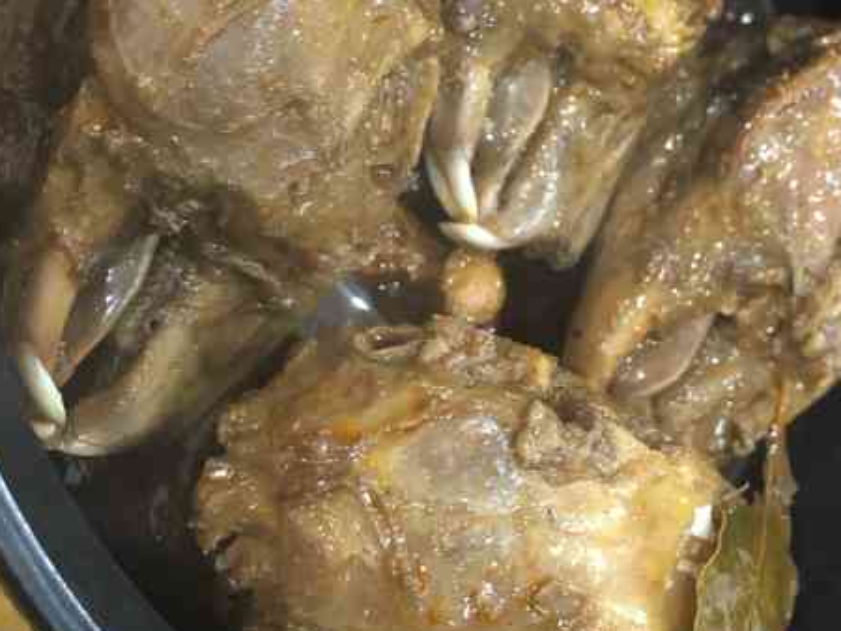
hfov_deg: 32.8
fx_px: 1410
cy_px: 242
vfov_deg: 25.2
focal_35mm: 58
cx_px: 583
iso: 100
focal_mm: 4
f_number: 1.8
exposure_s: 1/9
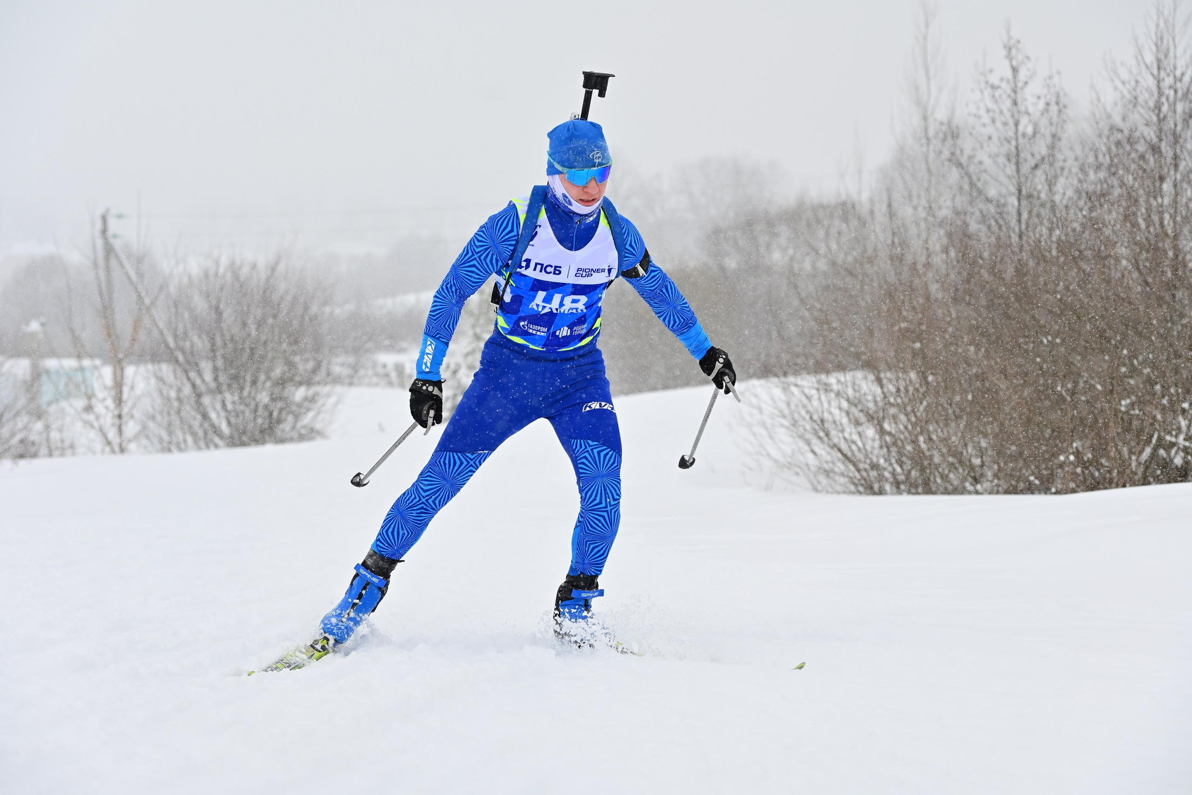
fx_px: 3377
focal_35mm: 102
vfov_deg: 13.4
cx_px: 596
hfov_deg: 20.0
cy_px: 398
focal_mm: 102
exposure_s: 1/1600
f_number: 5
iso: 640
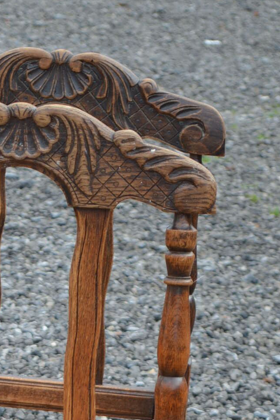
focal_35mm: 257
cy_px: 582
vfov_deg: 7.9
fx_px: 2993
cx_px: -14
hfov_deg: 5.3
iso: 140
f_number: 5.6
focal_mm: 55
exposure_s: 1/125
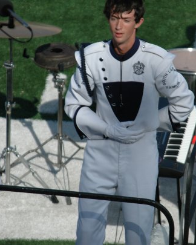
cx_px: 117
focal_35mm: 834
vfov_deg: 2.3
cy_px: 104
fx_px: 6047
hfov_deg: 1.9
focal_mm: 400
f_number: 5.6
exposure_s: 1/1250
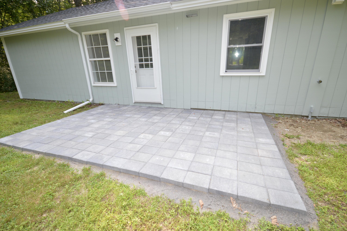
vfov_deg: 69.5
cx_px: 174
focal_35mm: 17
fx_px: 166
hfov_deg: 92.5
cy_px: 116
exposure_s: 1/125
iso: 200
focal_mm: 11.5
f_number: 5.6
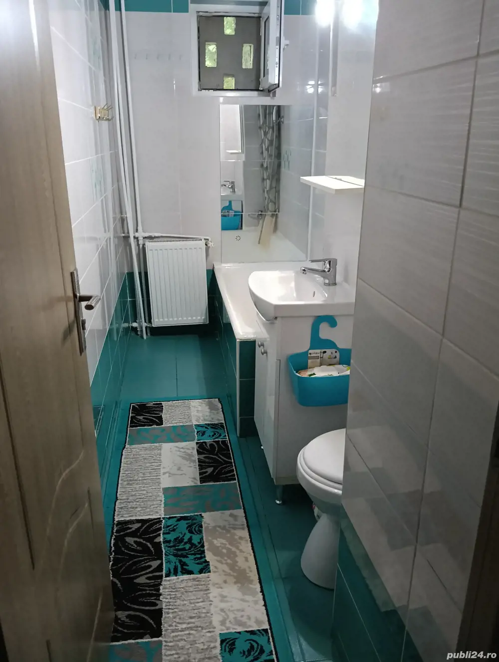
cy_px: 331
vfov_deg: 65.2
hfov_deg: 51.5
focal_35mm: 27
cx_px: 250
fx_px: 518
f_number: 1.8
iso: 800
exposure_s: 1/25
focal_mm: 3.98
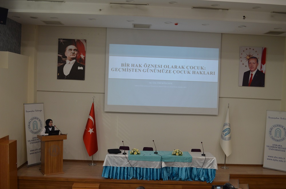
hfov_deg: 53.2
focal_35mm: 36
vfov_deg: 36.7
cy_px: 94
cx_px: 143
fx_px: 285
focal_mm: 24
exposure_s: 1/60
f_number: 4
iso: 560
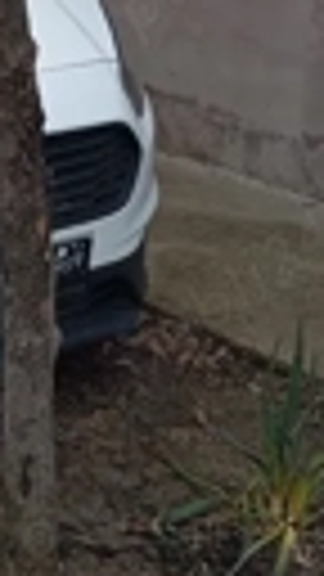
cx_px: -346
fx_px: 1451
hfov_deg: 11.4
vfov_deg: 21.5
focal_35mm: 95
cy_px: -27
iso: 107
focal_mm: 4.22
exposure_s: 1/294
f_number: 1.8
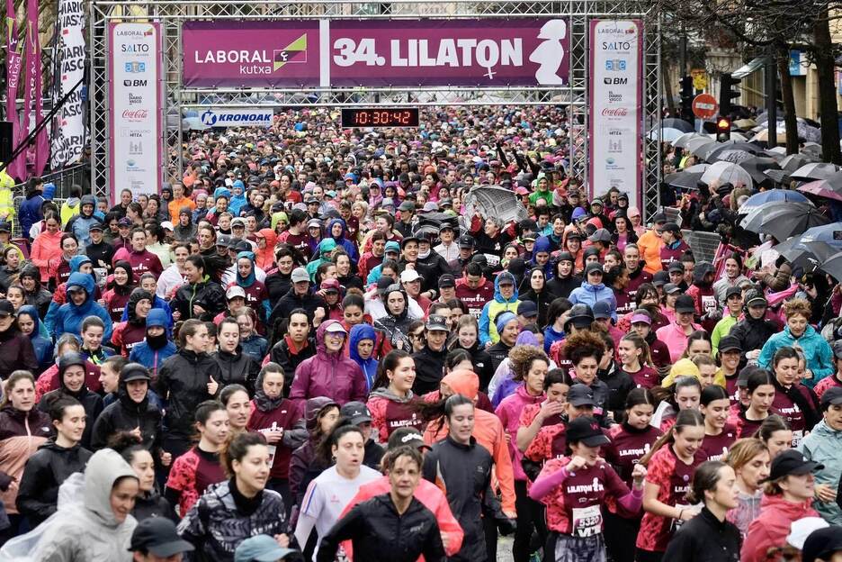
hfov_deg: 13.1
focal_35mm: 157
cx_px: 421
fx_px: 3672
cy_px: 281
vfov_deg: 8.7
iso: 1600
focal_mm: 105
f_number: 5.6
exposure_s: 1/640
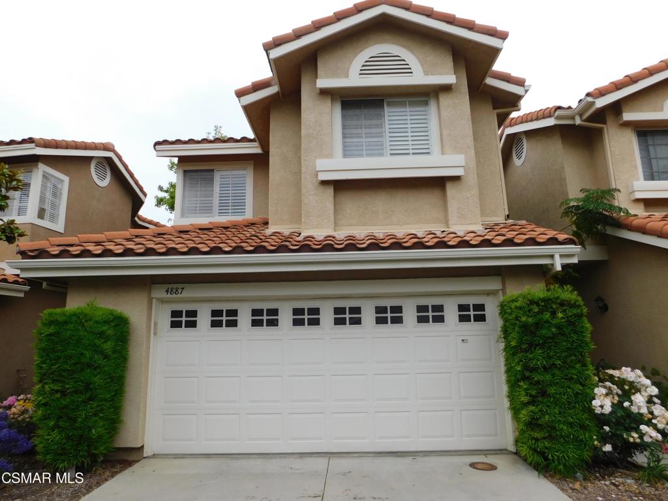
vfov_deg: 58.9
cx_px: 334
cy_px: 250
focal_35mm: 23
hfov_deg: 73.9
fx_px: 444
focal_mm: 4
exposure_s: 1/640
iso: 125
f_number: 3
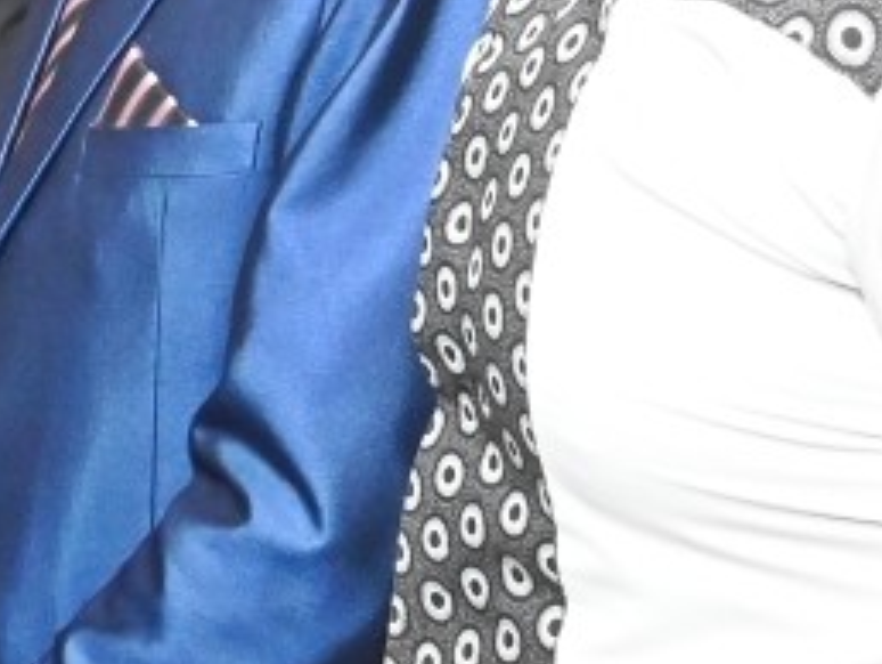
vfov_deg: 14.0
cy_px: -125
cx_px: -506
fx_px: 2627
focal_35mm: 103
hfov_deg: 16.9
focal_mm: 18
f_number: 14
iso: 6400
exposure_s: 1/160
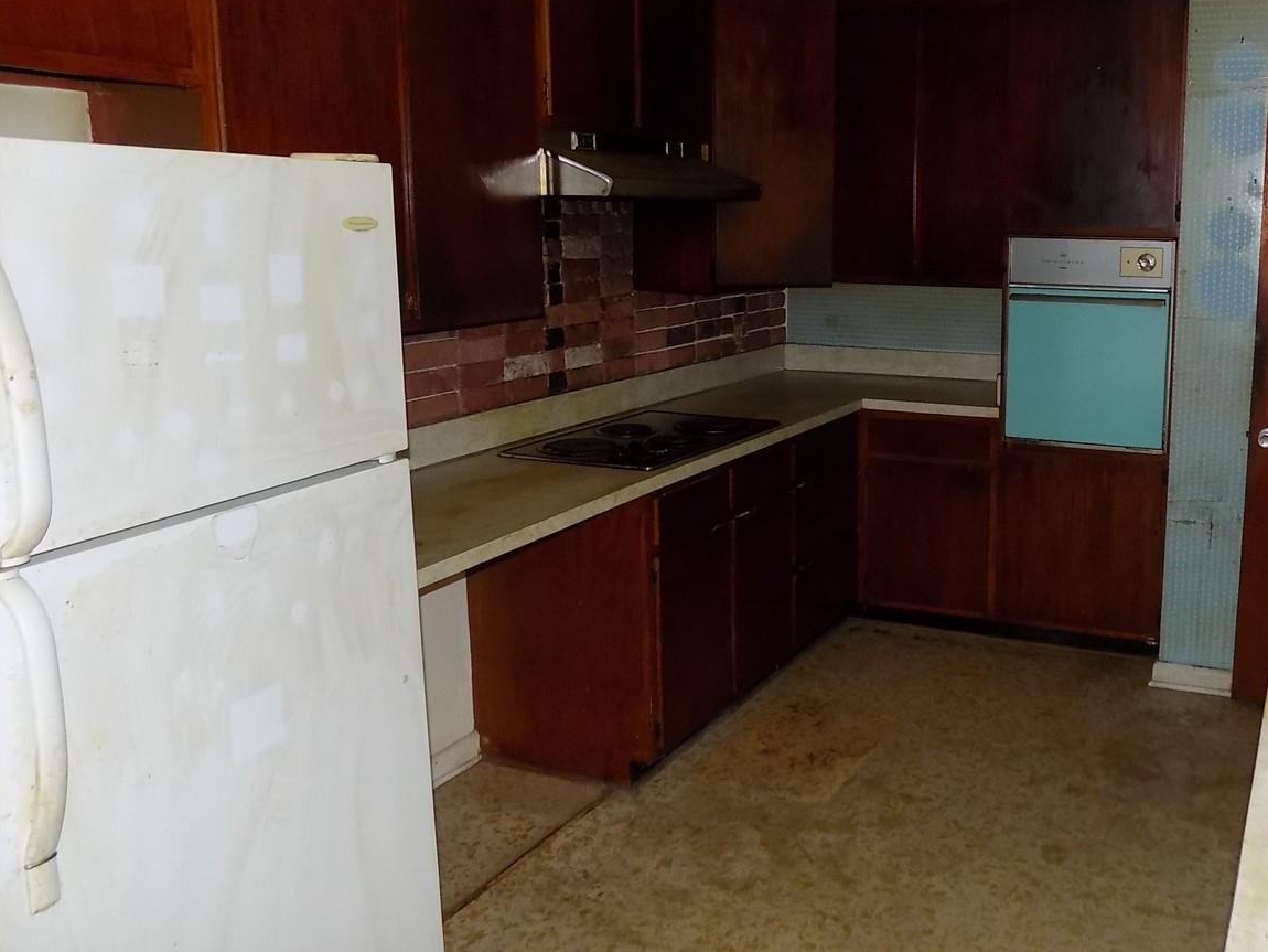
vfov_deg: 44.1
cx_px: 877
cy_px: 422
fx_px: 1172
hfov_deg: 55.2
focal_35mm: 32
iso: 200
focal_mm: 4
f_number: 3.1
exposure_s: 1/30
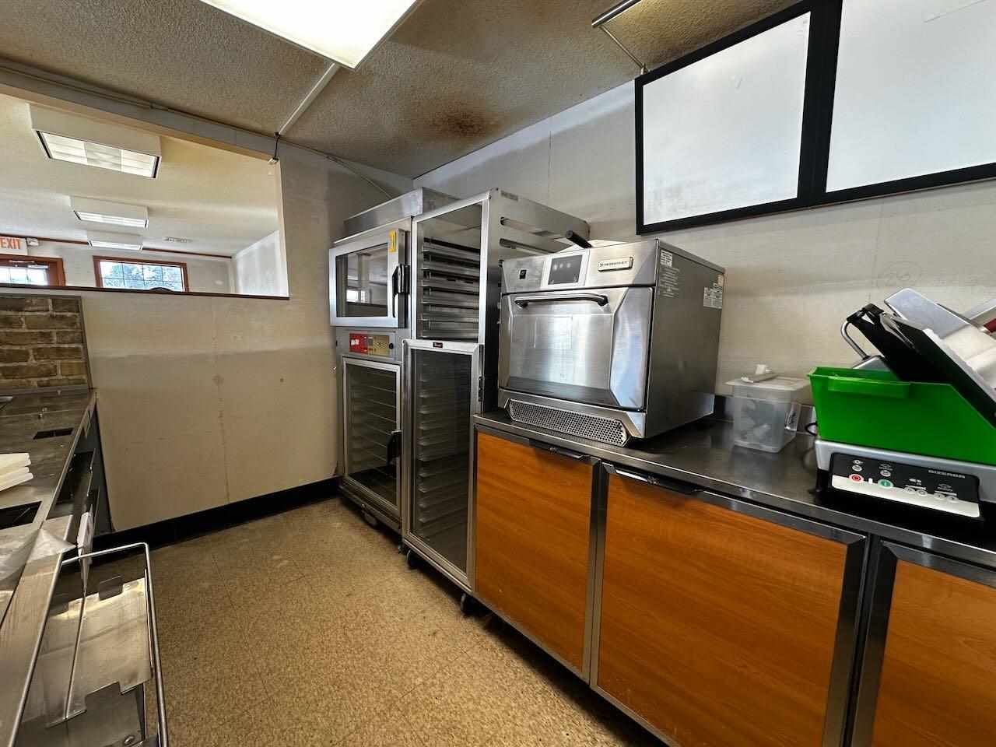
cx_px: 498
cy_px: 374
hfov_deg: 102.1
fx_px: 403
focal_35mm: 14
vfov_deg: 85.7
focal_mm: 2.22
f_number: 2.2
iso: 125
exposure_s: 1/120
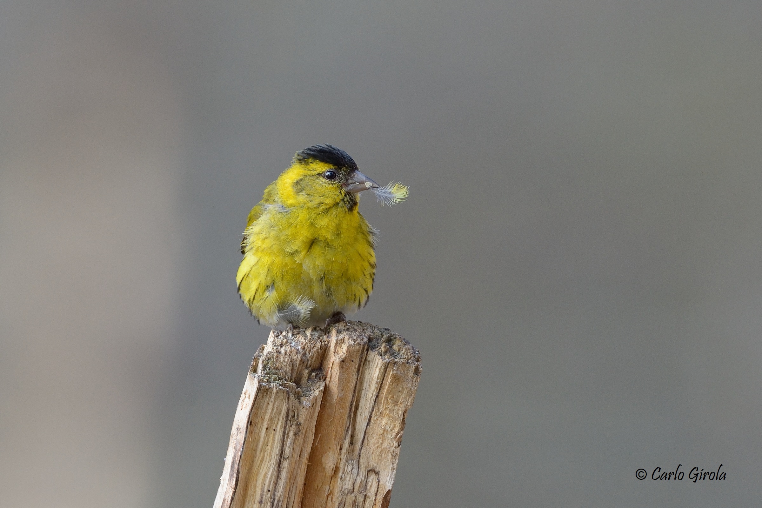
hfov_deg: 3.4
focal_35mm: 600
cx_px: 381
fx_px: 12699
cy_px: 254
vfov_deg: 2.3
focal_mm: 600
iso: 2000
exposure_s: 1/320
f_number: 7.1
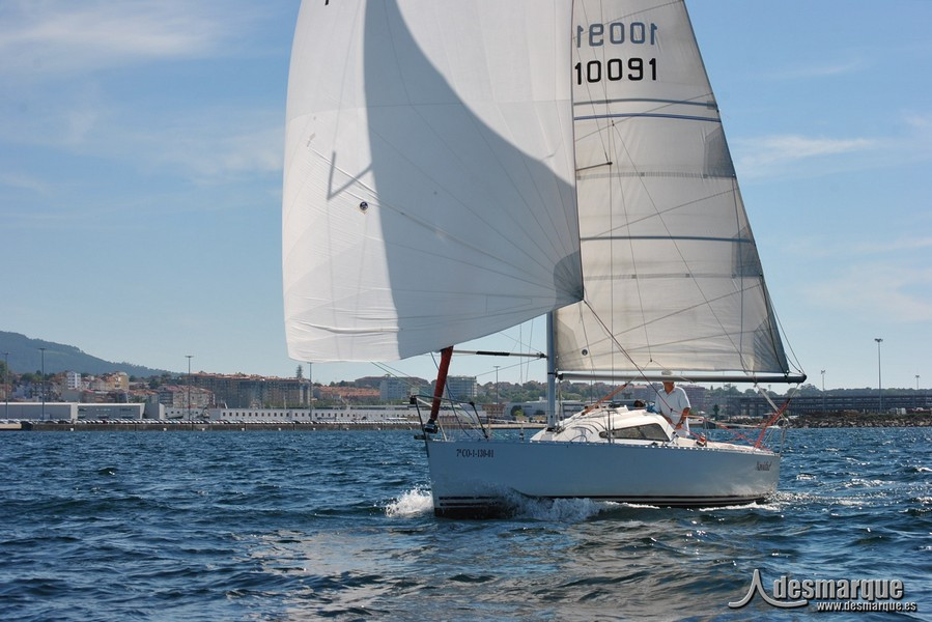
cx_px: 466
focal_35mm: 82
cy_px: 311
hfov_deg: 24.6
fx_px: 2136
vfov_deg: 16.6
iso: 100
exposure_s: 1/320
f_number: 9
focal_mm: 55
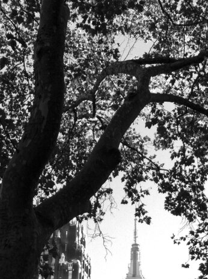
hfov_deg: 18.1
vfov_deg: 23.1
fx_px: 650
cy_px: 283
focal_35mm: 81
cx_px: 130
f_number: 2.8
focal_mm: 3.85
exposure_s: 1/372
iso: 80
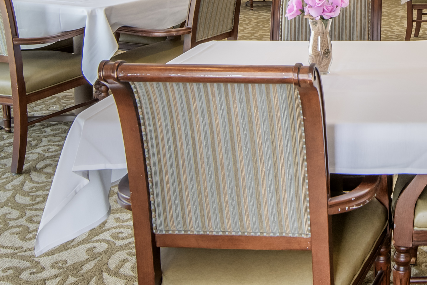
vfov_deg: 22.7
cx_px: 479
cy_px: -56
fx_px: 653
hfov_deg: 31.7
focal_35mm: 55
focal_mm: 18
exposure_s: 1/60
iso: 400
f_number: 10
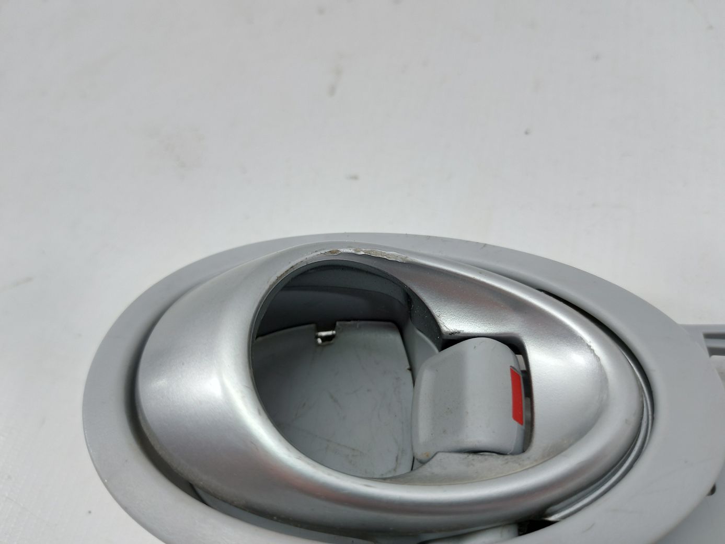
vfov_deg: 56.8
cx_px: 362
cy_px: 272
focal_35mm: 24
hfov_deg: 71.6
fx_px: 503
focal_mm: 5.23
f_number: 1.8
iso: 80
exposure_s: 1/50
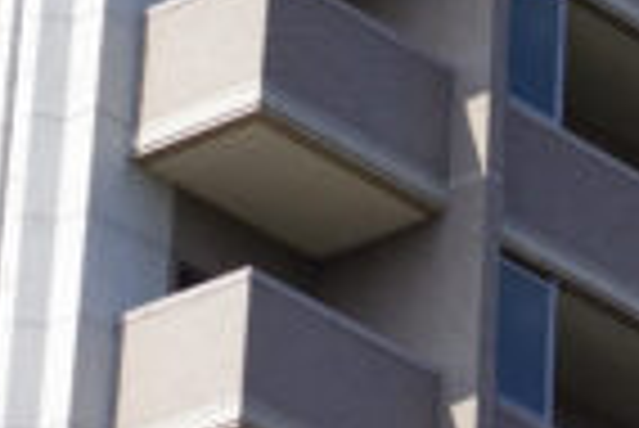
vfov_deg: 3.9
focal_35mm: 345
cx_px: 792
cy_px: -642
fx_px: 6130
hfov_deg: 5.9
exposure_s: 1/160
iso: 200
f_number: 11
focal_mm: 43
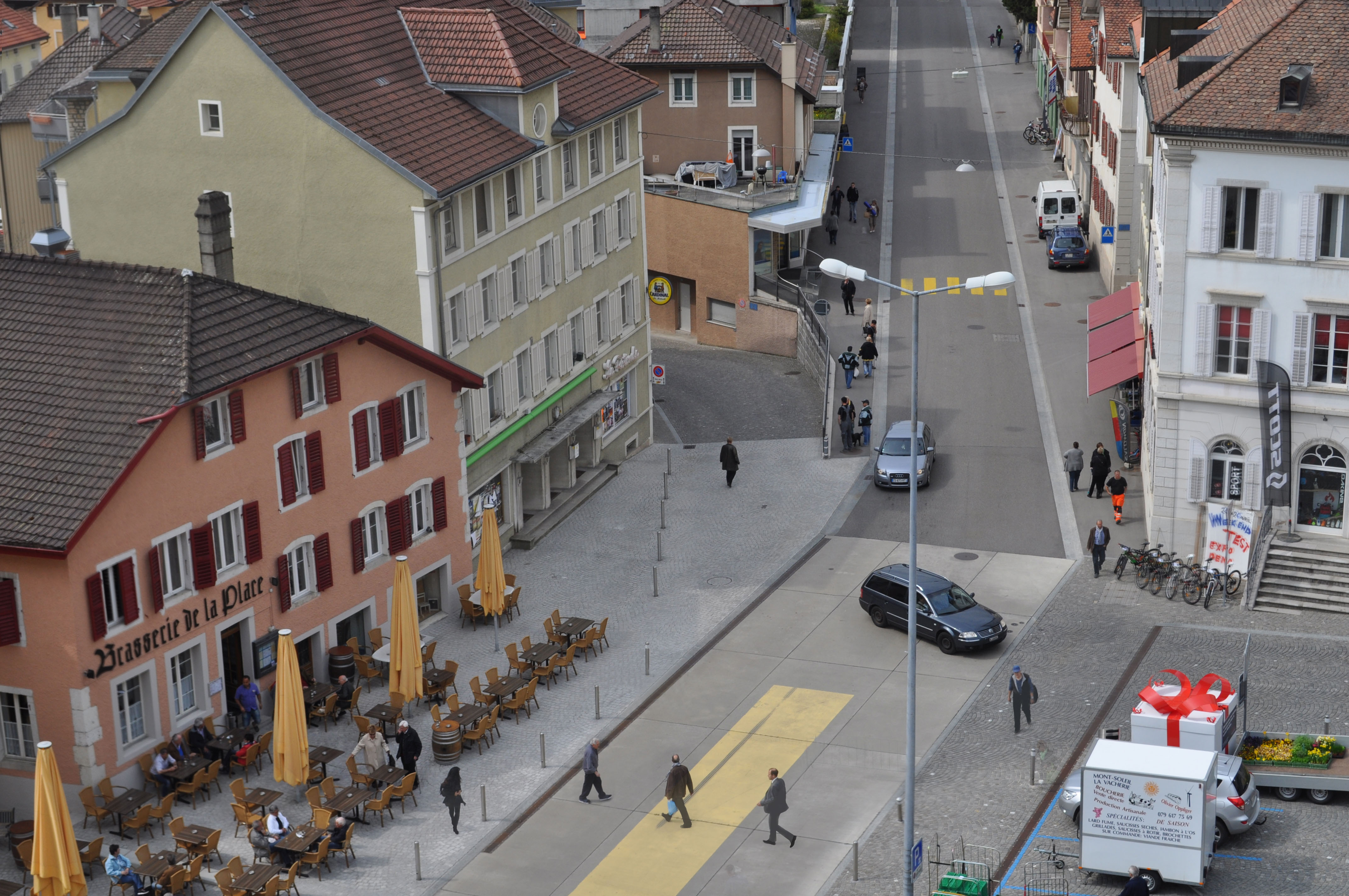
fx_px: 2246
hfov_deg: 33.4
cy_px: 448
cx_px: 674
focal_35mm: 60
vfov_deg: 22.6
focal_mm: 40
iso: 200
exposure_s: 1/500
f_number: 10
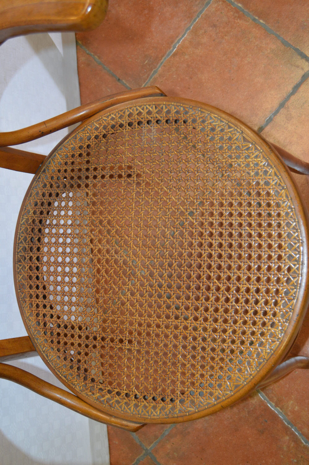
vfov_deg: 46.4
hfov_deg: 31.8
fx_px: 542
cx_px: 154
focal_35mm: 42
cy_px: 232
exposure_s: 1/60
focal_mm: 28
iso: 1100
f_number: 4.5
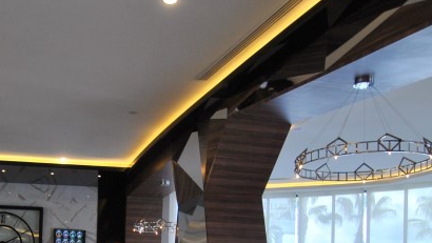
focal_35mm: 44
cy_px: 276
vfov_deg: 25.0
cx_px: 126
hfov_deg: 45.3
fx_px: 504
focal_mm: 10
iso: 200
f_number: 4
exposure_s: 1/60
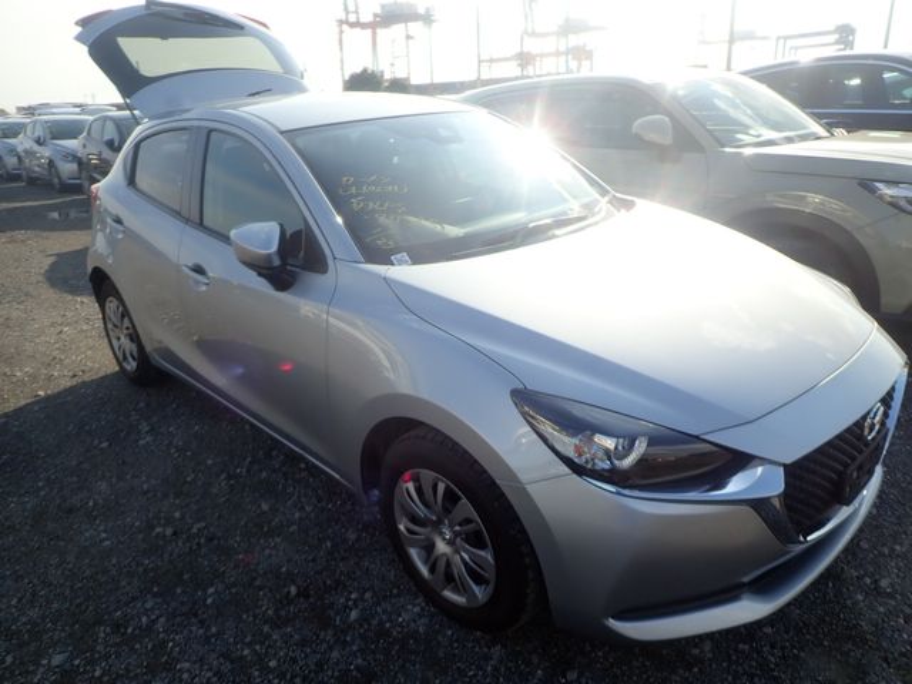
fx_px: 659
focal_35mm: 25
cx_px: 456
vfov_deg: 54.9
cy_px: 342
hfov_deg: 69.4
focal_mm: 4.5
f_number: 2.8
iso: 100
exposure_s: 1/800
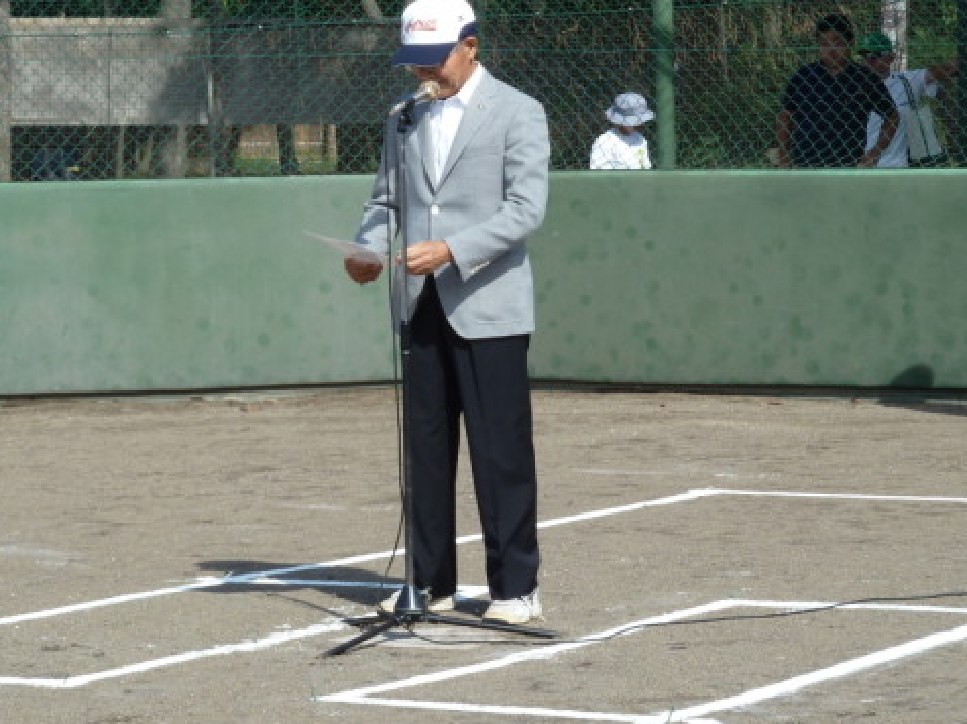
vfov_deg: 8.6
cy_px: 370
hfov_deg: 11.4
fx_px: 4832
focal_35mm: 173
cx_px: 487
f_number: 4.5
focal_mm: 22.5
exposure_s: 1/320
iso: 80
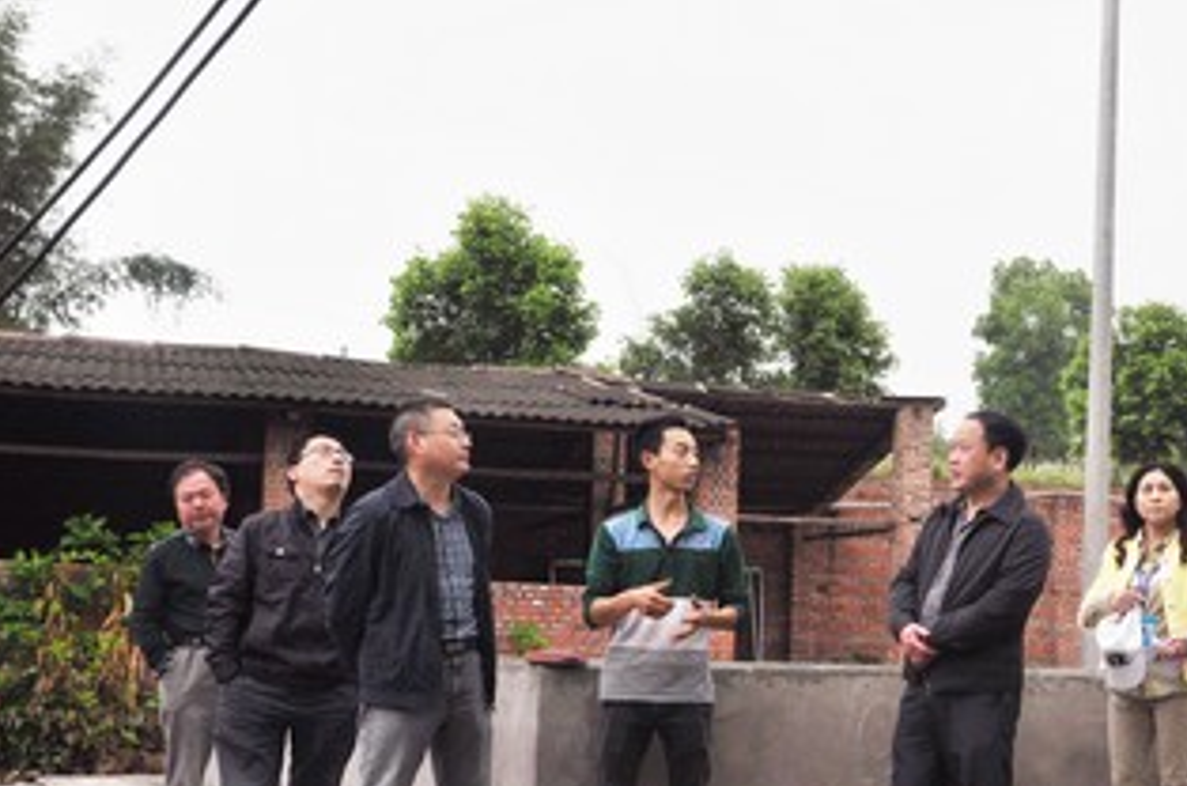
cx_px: 938
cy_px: 563
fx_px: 1968
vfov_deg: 22.4
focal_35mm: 60
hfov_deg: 32.7
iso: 500
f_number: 9
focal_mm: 25
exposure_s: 1/320
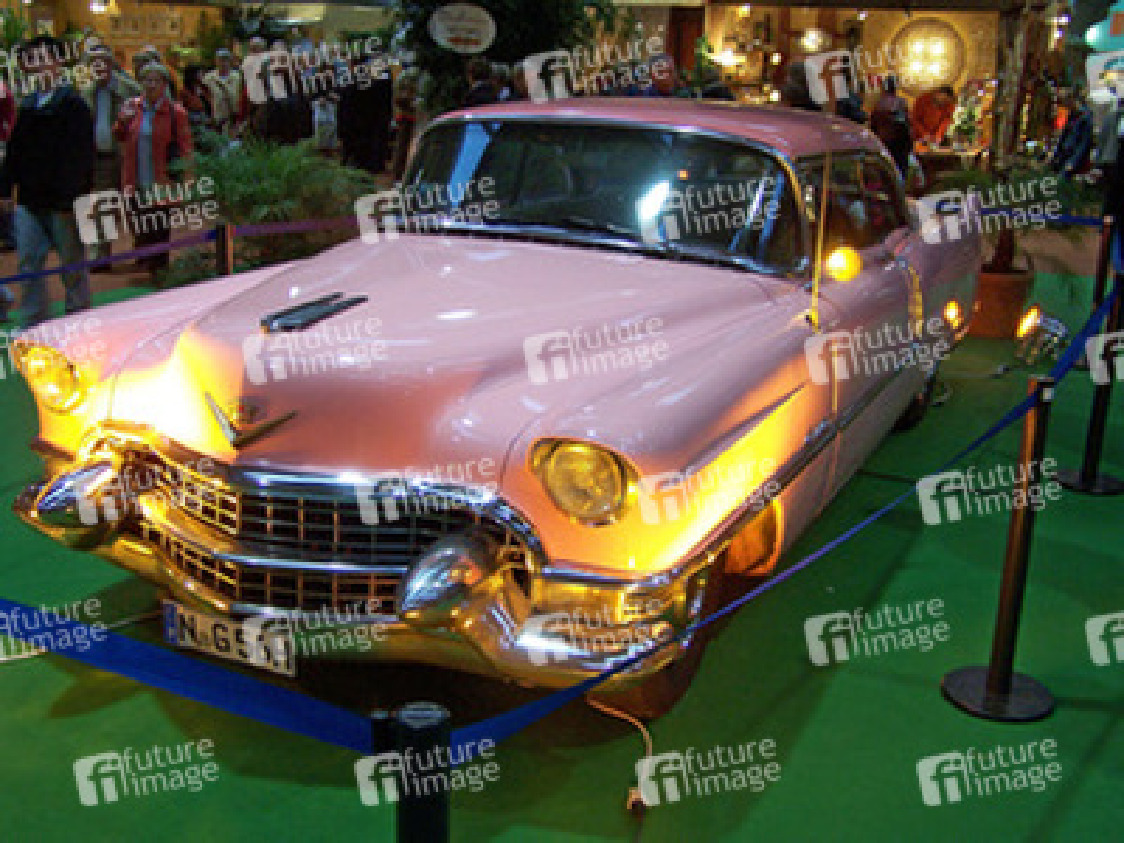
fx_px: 1234
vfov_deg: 37.7
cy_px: 422
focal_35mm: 38
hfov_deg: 49.0
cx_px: 562
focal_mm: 6.3
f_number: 2.8
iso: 200
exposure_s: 1/30
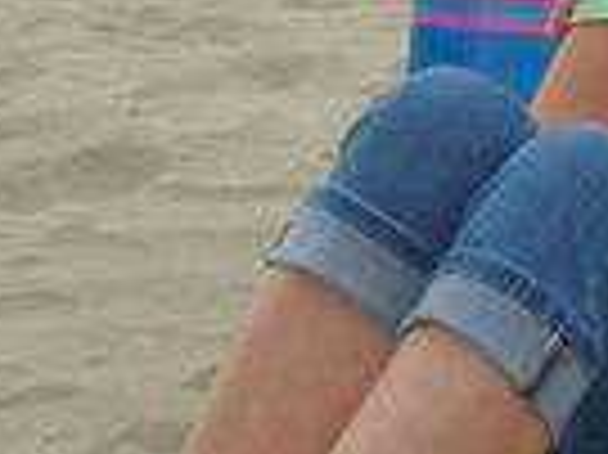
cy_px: -557
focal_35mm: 197
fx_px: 3457
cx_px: 1405
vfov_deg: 7.2
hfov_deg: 9.1
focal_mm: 6.1
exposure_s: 1/500
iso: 100
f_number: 5.6
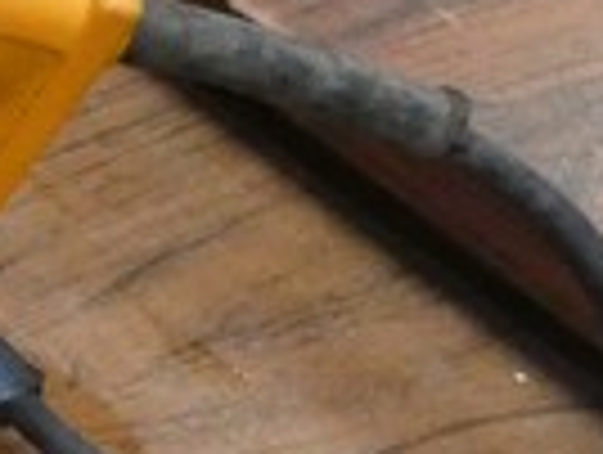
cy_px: 193
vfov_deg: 13.7
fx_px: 1885
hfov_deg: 12.9
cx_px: -916
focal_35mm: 108
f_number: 2.8
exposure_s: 1/125
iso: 1000
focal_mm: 3.6
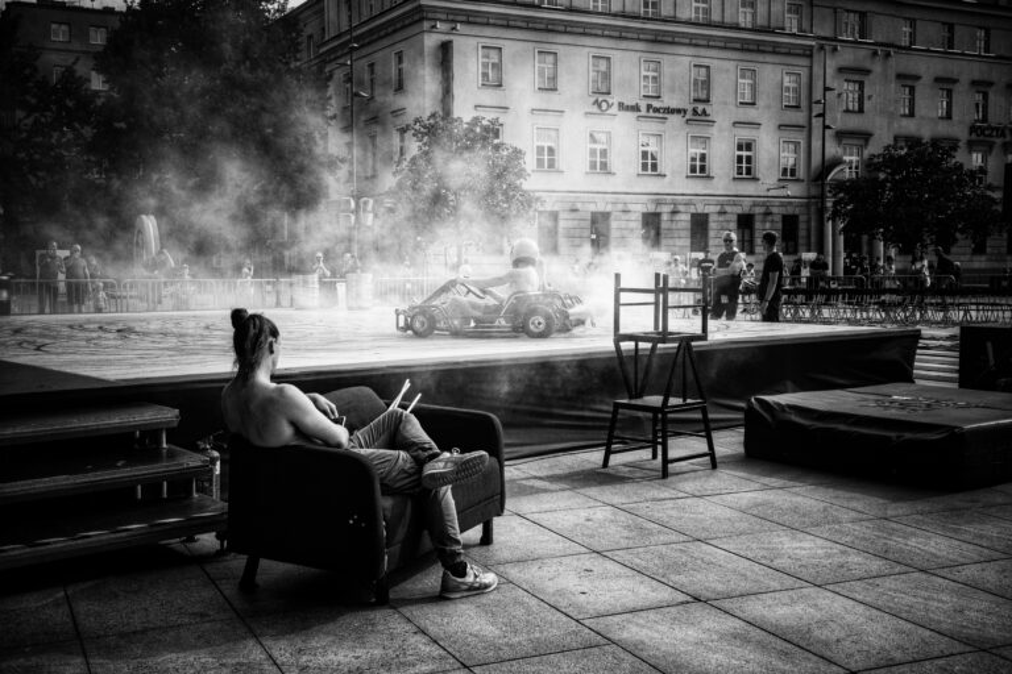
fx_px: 1124
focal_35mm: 40
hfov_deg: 48.5
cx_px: 506
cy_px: 337
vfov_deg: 33.4
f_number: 10
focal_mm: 26
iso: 640
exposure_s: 1/500
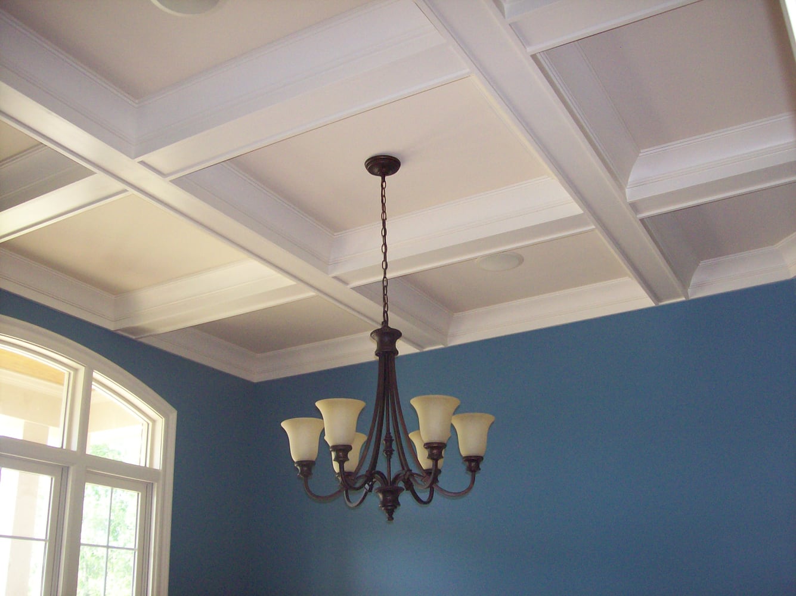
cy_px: 298
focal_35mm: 36
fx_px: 827
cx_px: 398
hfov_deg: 51.4
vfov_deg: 39.6
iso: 140
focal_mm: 6
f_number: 2.7
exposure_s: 1/64
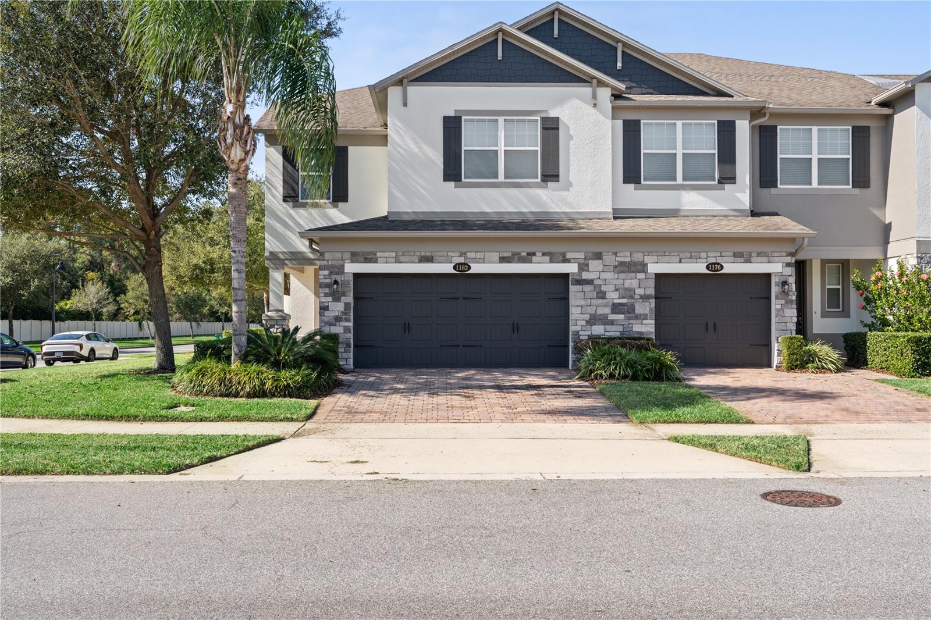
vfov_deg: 42.3
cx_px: 466
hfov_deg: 60.3
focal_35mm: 31
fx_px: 801
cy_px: 310
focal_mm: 31
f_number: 10
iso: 1600
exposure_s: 1/2000
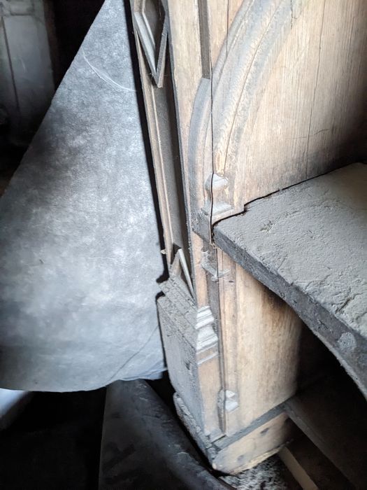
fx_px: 382
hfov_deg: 51.4
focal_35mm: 27
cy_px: 245
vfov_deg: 65.3
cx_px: 184
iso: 1308
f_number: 1.73
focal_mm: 4.38
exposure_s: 1/30
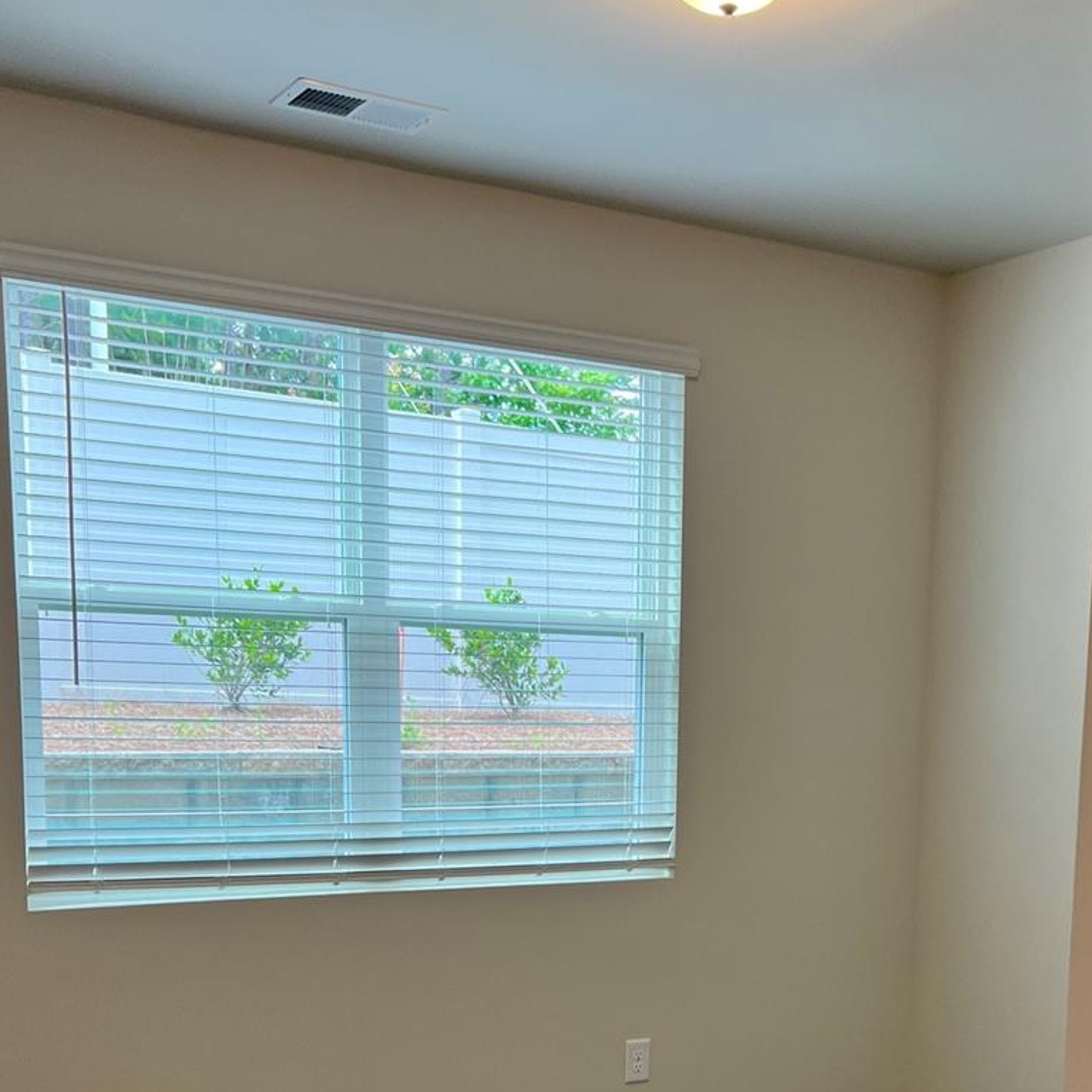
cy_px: 894
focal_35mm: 46
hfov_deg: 36.6
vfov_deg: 35.4
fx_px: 1642
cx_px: 685
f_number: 1.5
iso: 64
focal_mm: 5.7
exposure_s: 1/121
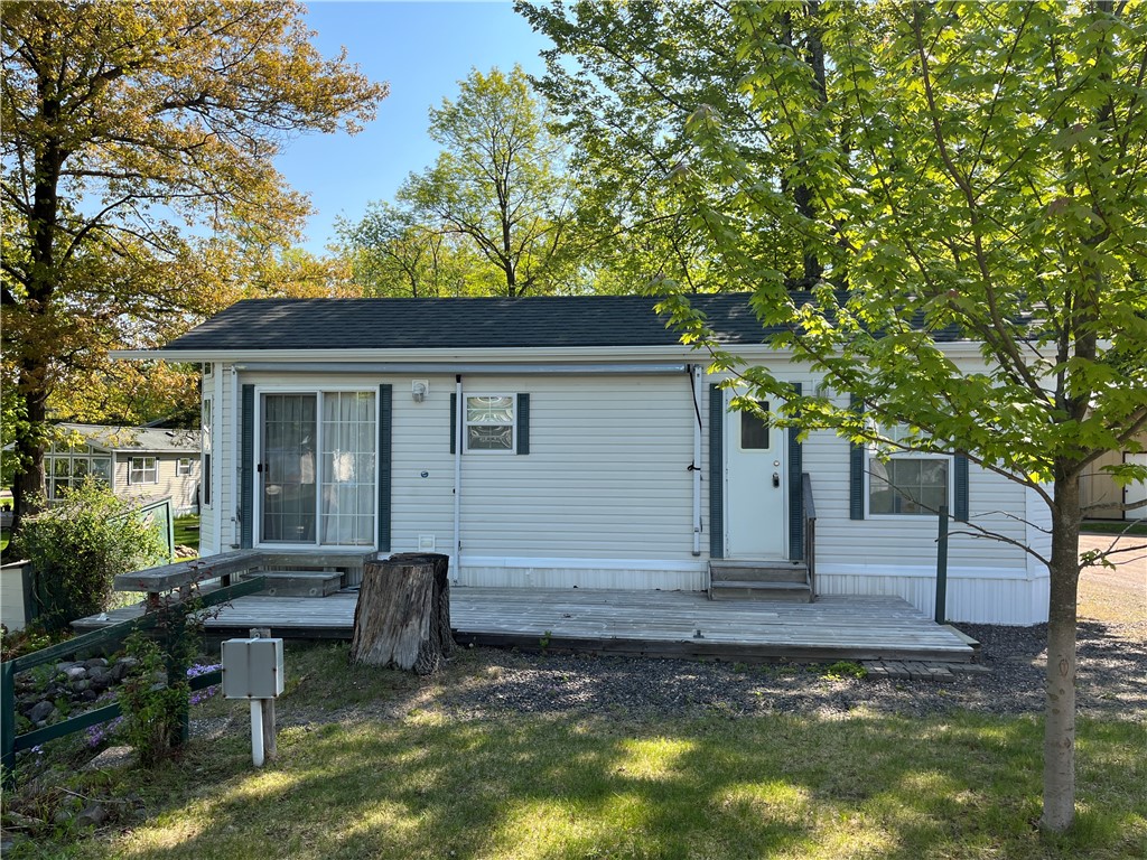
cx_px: 574
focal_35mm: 26
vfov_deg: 53.1
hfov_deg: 67.3
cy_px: 430
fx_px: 862
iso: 50
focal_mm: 5.1
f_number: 1.6
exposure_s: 1/1225
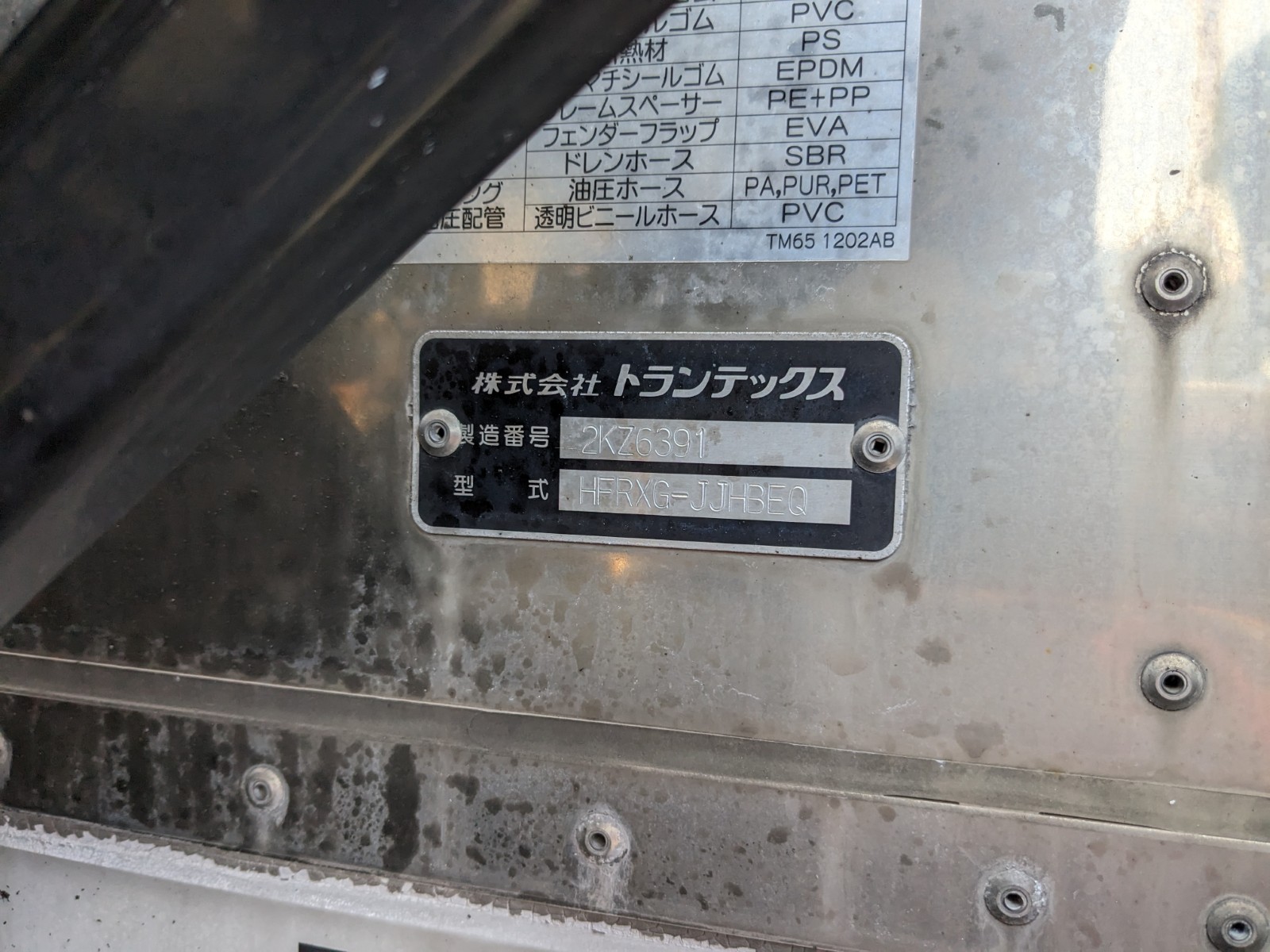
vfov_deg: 51.4
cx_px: 635
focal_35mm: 27
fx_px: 991
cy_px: 476
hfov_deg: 65.3
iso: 57
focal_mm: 4.38
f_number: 1.73
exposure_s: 1/325
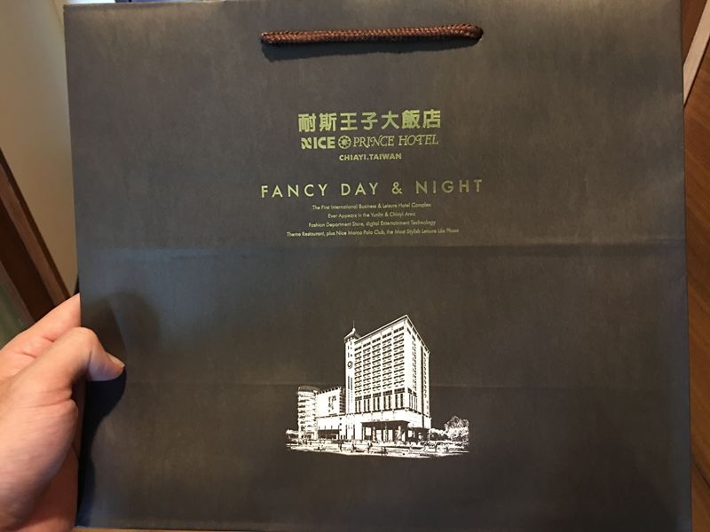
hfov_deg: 61.7
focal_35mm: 29
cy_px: 266
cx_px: 355
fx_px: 595
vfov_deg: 48.2
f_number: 2.2
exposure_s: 1/4
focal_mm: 4.15
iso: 64
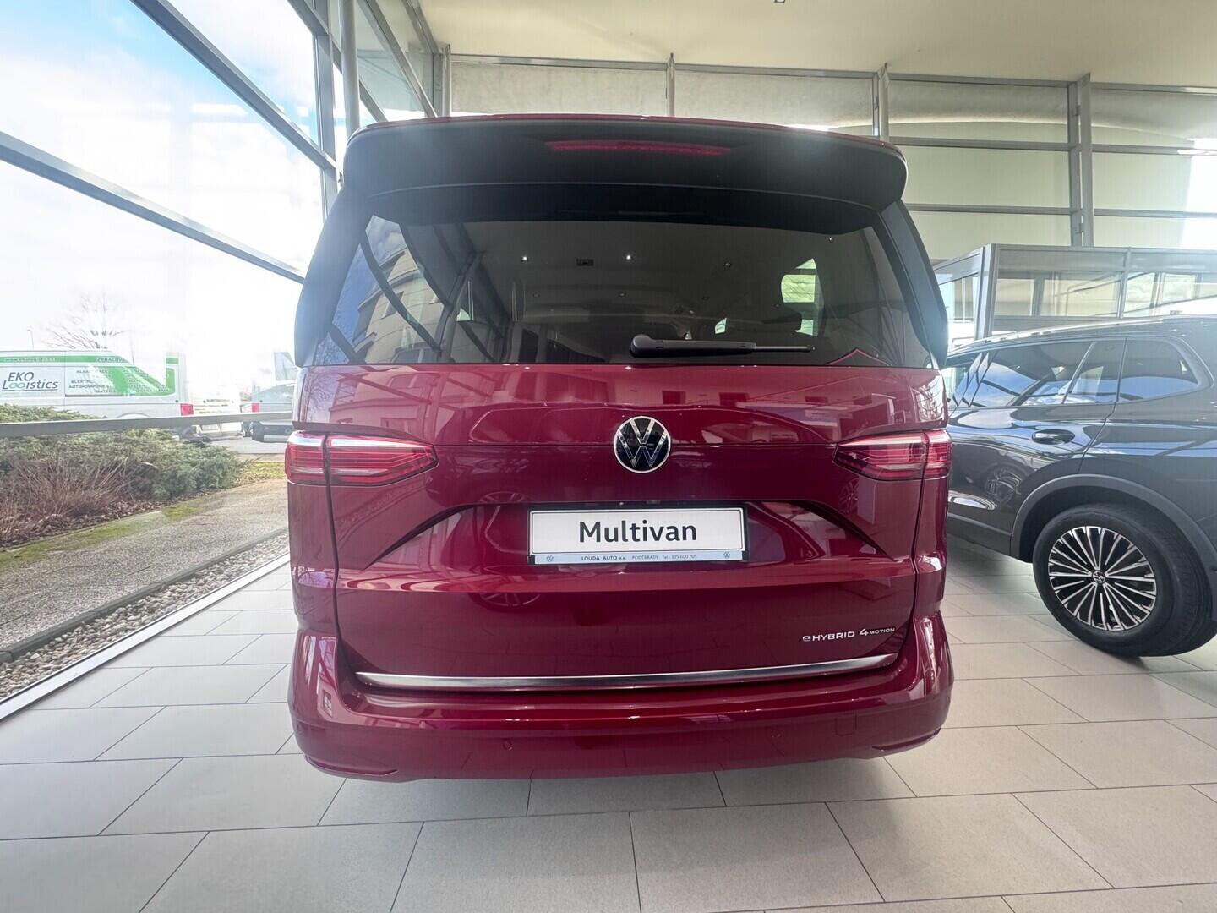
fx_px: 492
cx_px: 608
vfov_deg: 85.7
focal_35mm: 14
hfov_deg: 102.1
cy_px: 456
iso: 200
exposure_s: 1/100
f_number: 2.2
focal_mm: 2.22
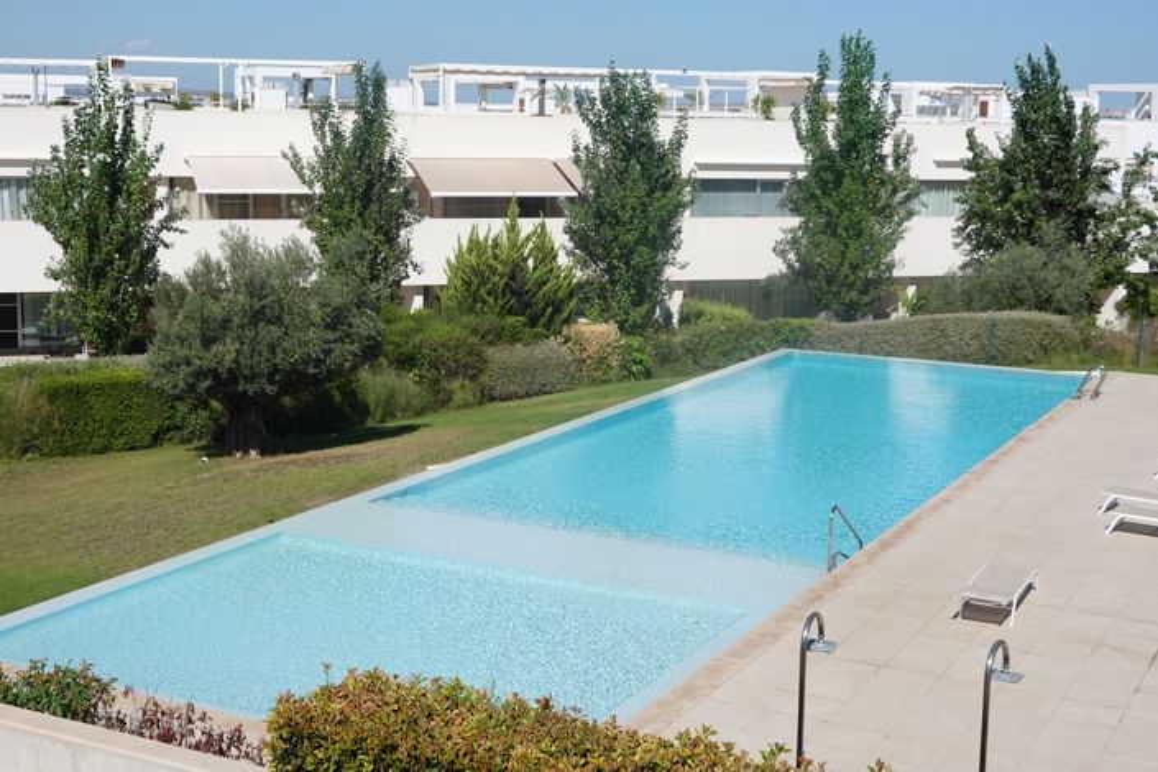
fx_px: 1737
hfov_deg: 36.9
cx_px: 579
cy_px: 386
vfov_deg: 25.1
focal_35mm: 54
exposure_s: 1/800
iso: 125
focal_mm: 19.84
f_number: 5.6
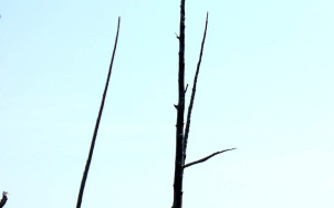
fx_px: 2946
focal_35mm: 324
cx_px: 374
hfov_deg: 6.5
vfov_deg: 4.0
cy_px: 337
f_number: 6.3
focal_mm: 45
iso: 160
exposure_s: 1/400
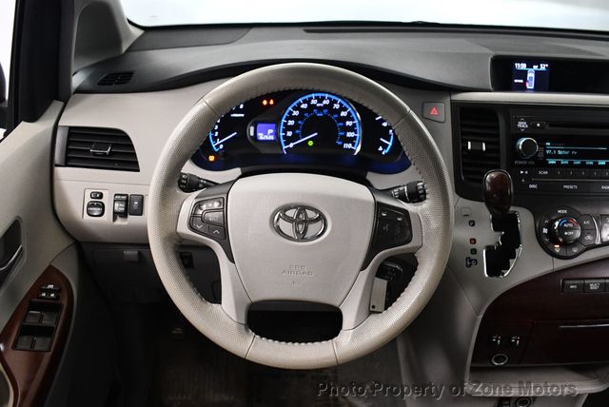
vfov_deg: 36.9
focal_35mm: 36
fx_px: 610
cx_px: 304
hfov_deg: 53.1
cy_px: 204
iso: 2200
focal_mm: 18
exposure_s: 1/125
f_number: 3.5
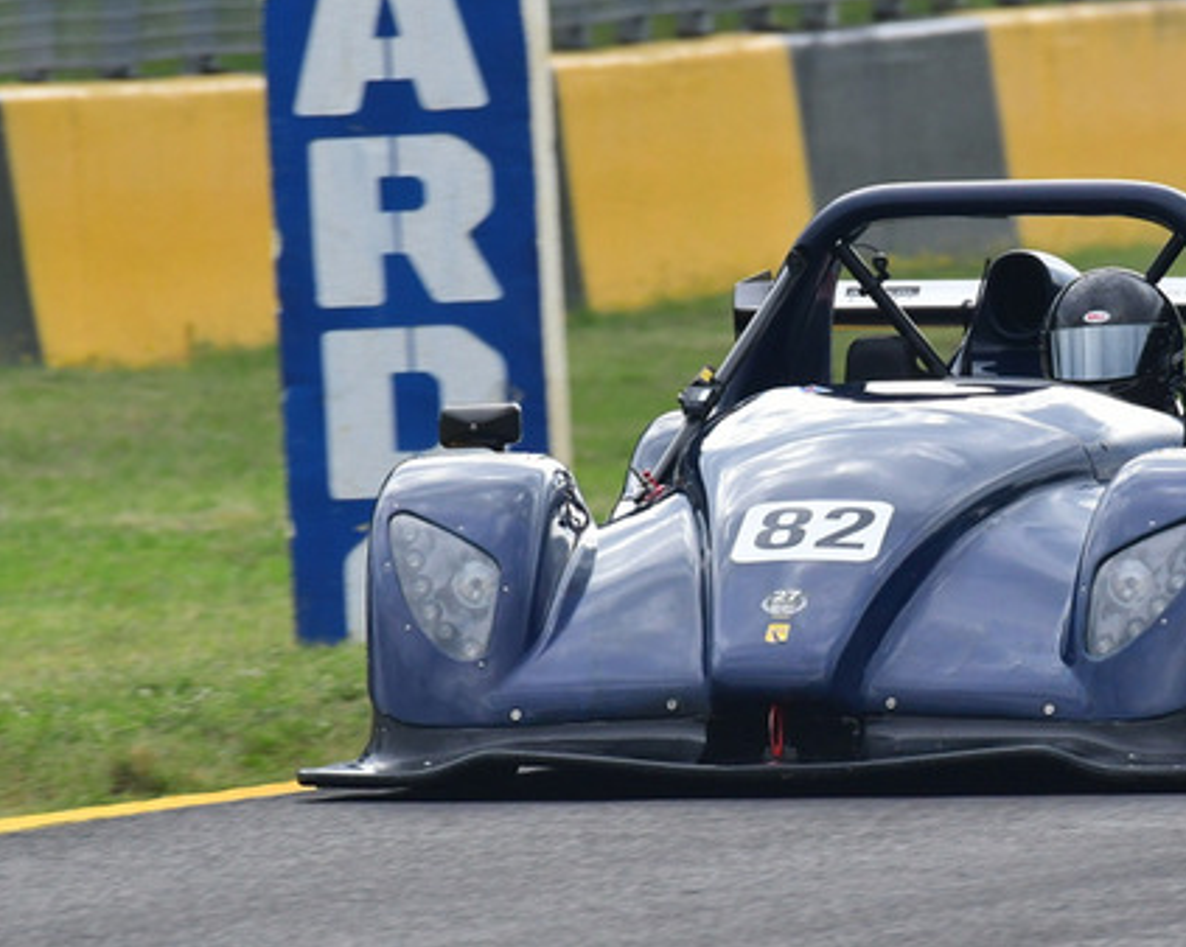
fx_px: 46768
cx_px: 850
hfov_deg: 1.5
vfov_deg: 1.2
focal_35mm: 1333
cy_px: 314
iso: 1000
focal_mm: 500
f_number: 10
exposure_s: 1/640
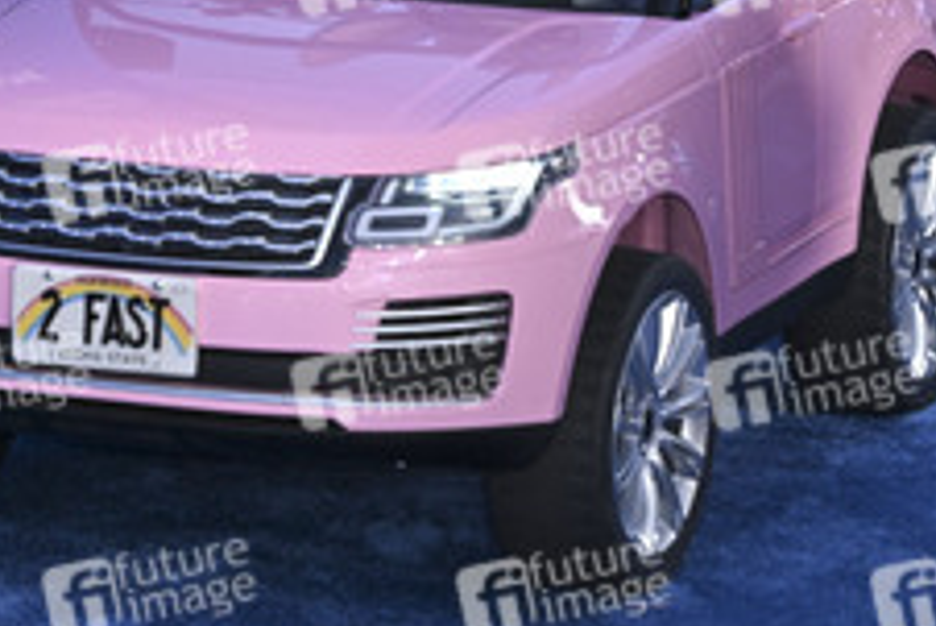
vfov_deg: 6.0
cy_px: 70
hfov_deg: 9.0
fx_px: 5958
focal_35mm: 229
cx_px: 454
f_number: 6.3
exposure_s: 1/200
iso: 1600
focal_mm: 115
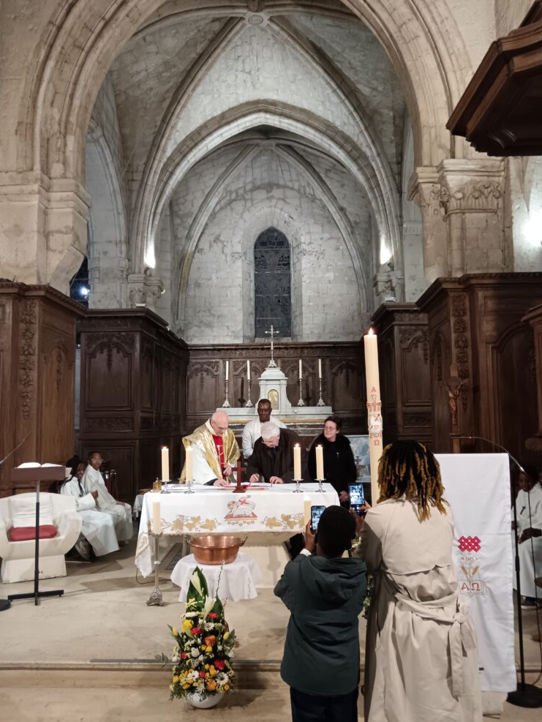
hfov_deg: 49.8
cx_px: 265
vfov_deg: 63.4
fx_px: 584
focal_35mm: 28
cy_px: 373
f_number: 1.9
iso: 1195
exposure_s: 1/25
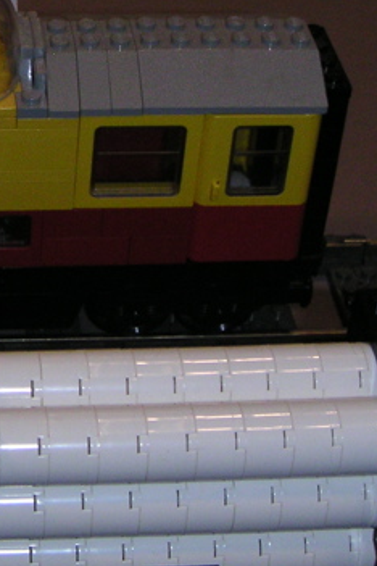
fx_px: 1414
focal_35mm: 90
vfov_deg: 22.5
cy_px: 168
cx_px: -148
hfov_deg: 14.4
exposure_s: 1/45
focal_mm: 6
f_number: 6.7
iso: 160
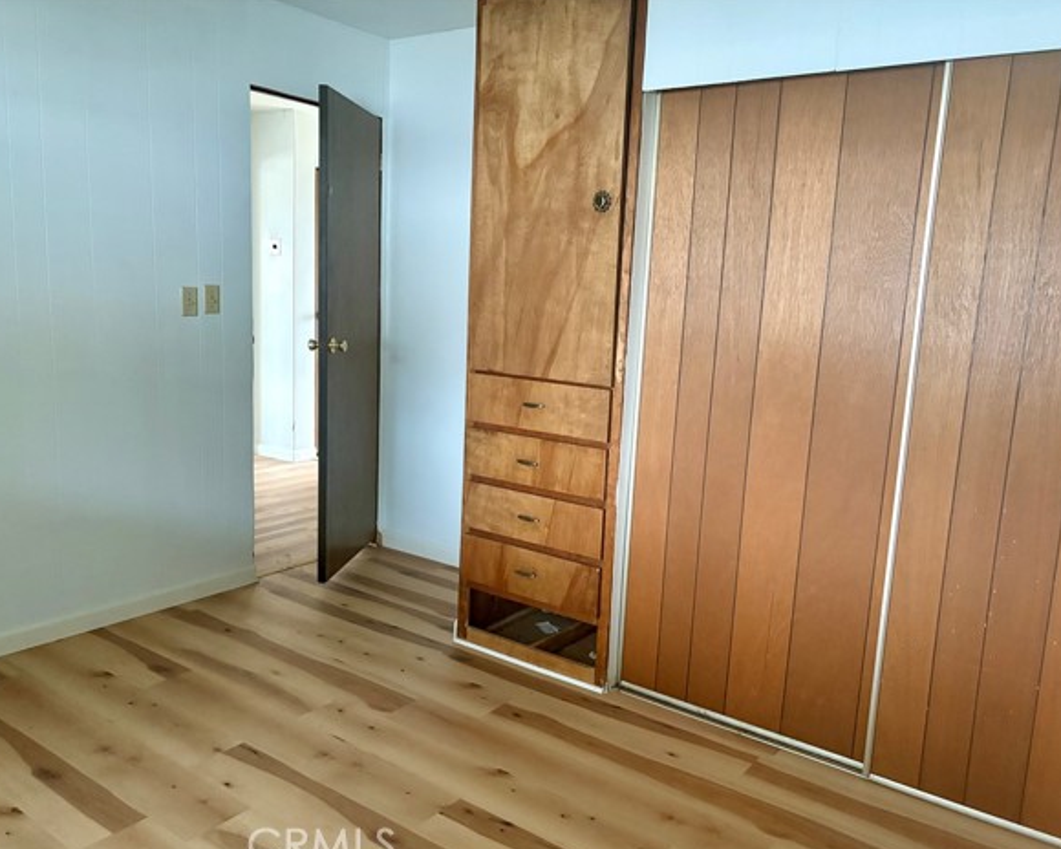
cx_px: 562
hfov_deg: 62.2
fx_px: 879
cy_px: 432
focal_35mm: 28
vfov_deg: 51.5
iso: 640
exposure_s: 1/40
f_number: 1.6
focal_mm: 5.96
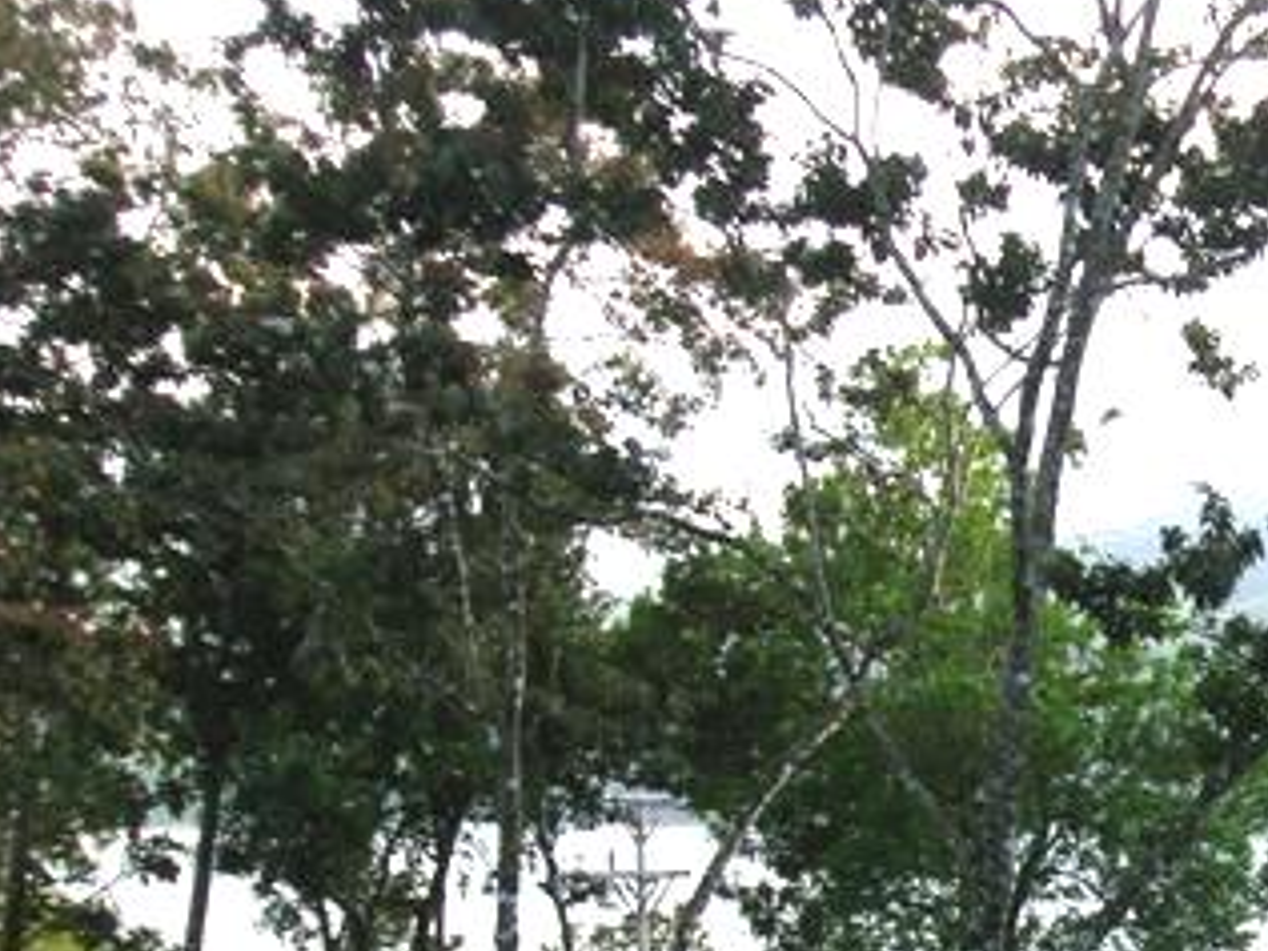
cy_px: 809
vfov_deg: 12.9
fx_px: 4176
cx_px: 1234
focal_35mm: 114
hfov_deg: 16.9
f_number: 3.5
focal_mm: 9.7
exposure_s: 1/60
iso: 50
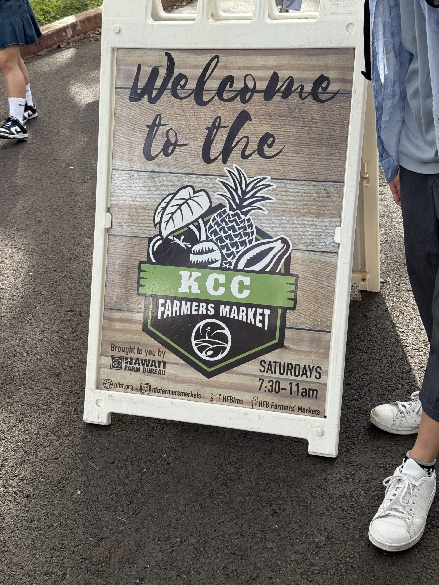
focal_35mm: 48
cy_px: 292
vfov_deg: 39.7
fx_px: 812
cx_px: 220
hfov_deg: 30.3
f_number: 1.78
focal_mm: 6.76
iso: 64
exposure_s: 1/566
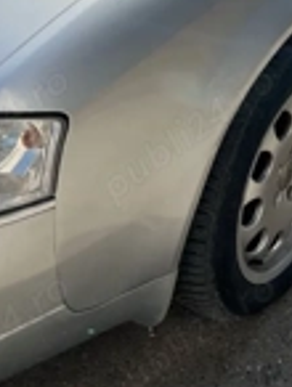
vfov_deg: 25.4
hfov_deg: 20.5
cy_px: -40
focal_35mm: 71
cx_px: 242
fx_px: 796
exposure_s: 1/4444
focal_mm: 5.7
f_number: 1.5
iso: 50
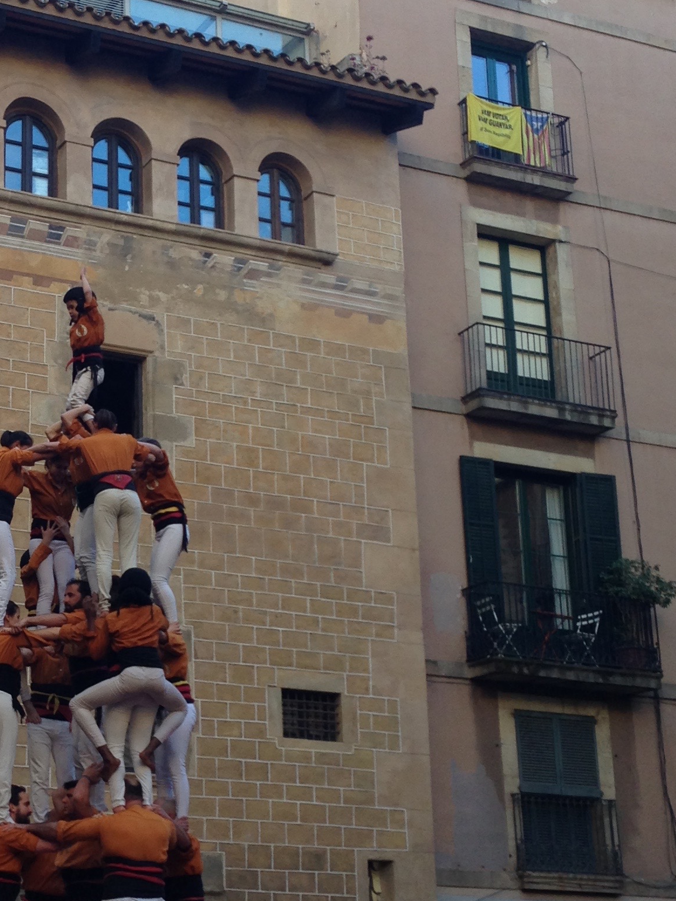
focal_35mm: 70
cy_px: 524
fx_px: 1823
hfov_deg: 20.6
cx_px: 77
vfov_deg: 27.7
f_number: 2.4
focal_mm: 4.12
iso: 50
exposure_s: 1/165
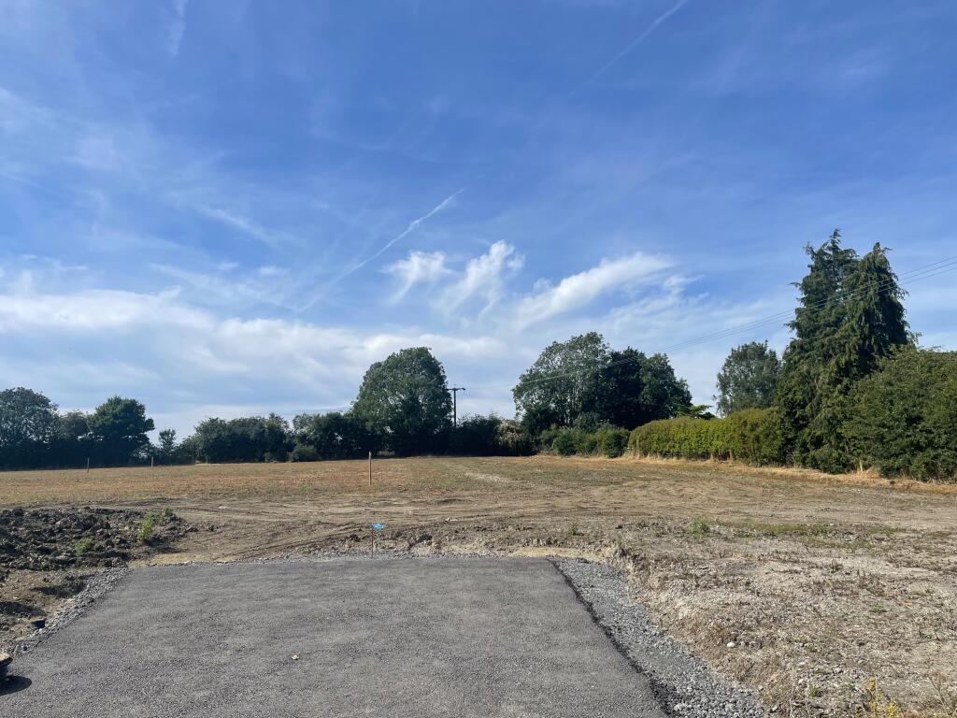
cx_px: 478
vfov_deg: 54.9
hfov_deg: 69.4
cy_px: 359
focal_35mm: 25
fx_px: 691
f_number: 1.6
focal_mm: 5.1
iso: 32
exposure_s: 1/5618
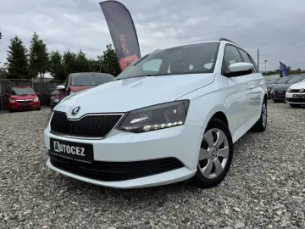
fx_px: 211
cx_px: 152
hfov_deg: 71.6
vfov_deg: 56.8
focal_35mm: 24
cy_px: 114
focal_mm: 6.76
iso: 80
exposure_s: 1/2252
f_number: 1.78
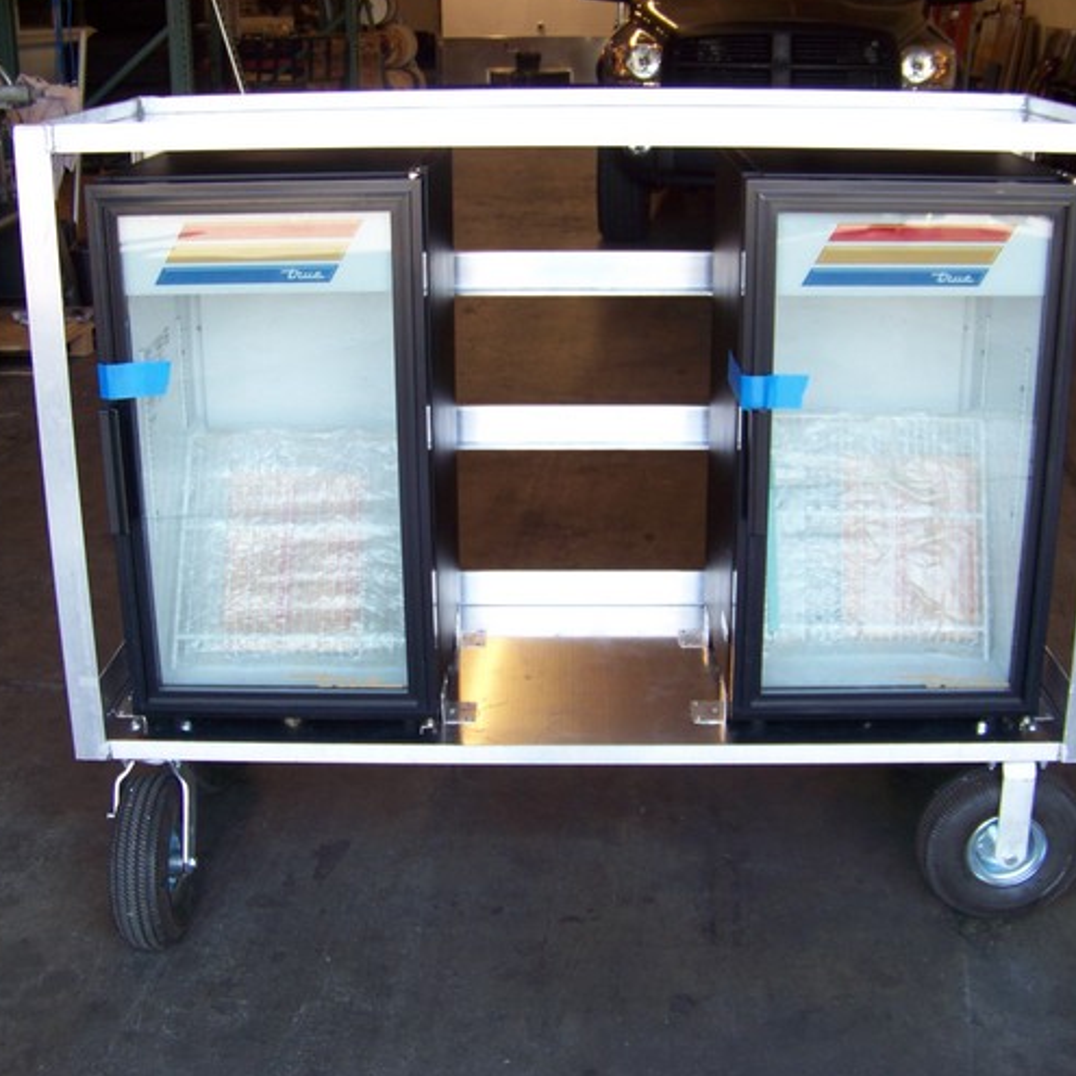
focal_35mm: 45
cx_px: 554
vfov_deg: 37.6
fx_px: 1583
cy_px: 538
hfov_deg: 37.5
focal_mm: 5.85
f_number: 2.8
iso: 72
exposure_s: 1/40
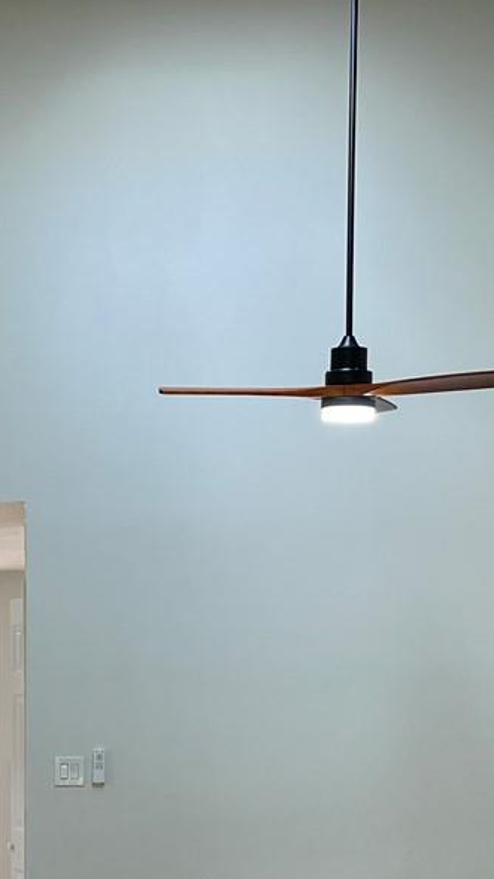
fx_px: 1724
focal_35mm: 74
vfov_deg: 27.5
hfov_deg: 16.1
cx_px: 45
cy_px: 801
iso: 100
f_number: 1.6
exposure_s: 1/120
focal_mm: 5.1
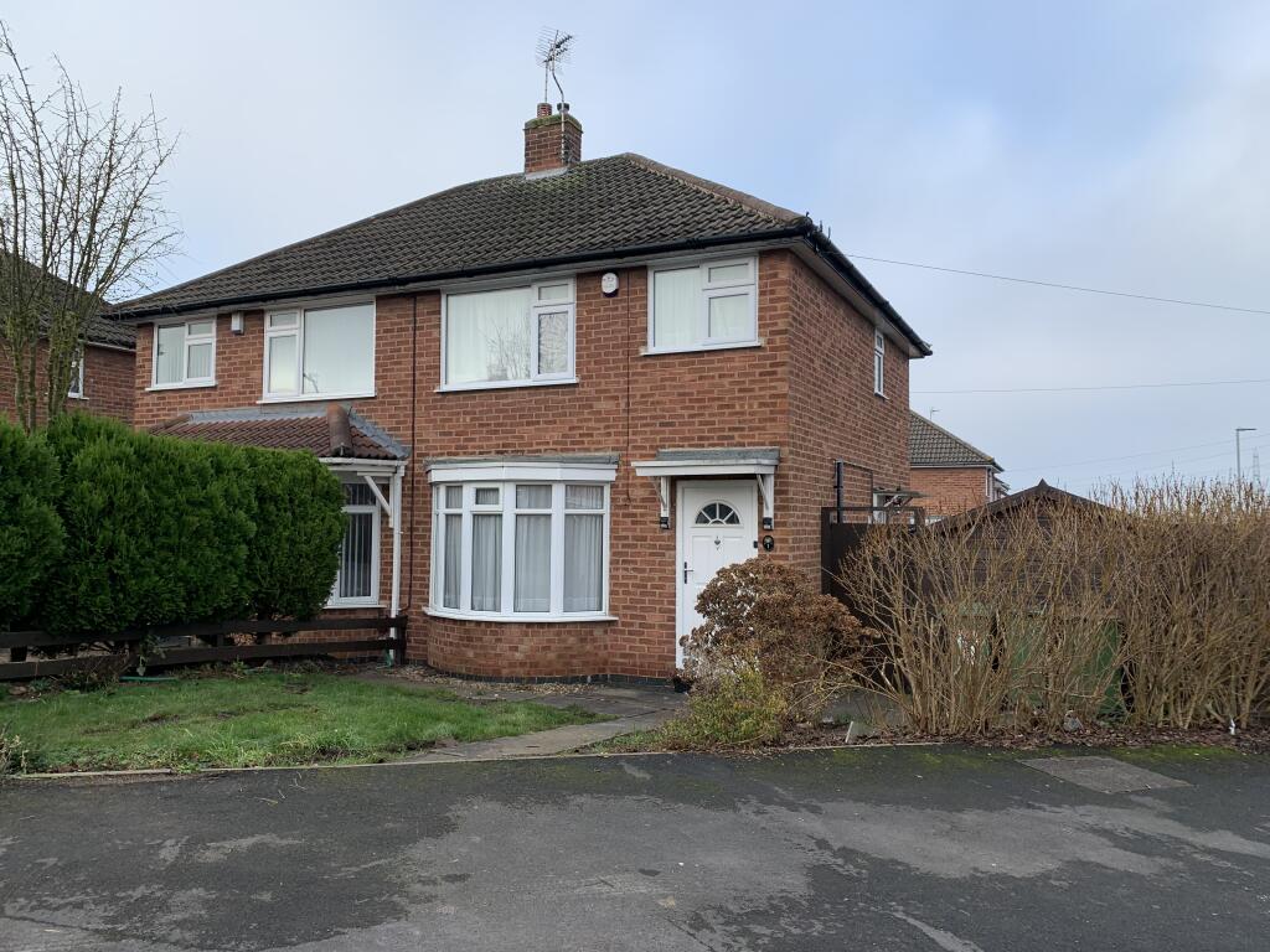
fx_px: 954
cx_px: 635
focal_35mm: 26
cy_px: 476
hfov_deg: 67.3
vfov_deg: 53.1
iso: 25
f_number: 1.8
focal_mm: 4.25
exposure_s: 1/510
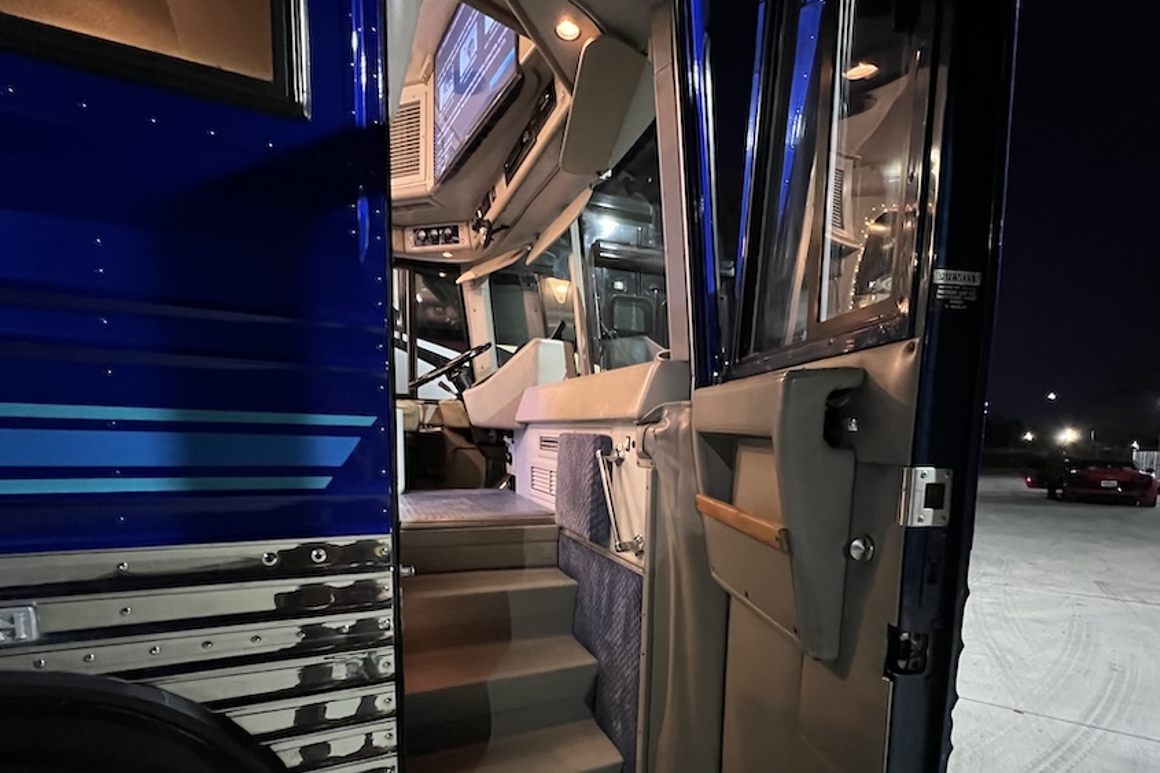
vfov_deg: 72.1
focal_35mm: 16
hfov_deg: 96.6
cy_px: 498
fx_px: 515
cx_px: 615
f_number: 1.8
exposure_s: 1/30
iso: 1000
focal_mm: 1.57
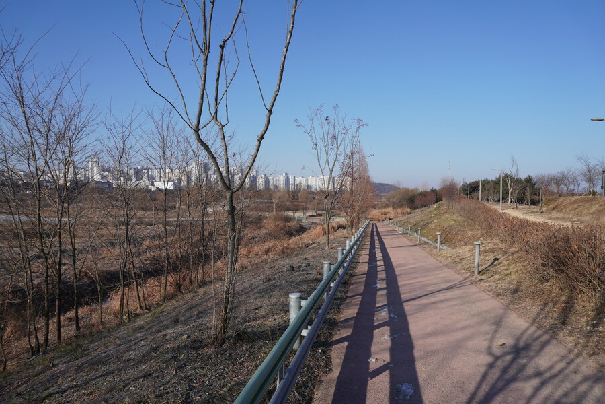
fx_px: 403
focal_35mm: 24
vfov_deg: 53.1
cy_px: 202
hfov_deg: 73.7
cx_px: 302
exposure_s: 1/320
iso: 100
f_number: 8
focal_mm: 16
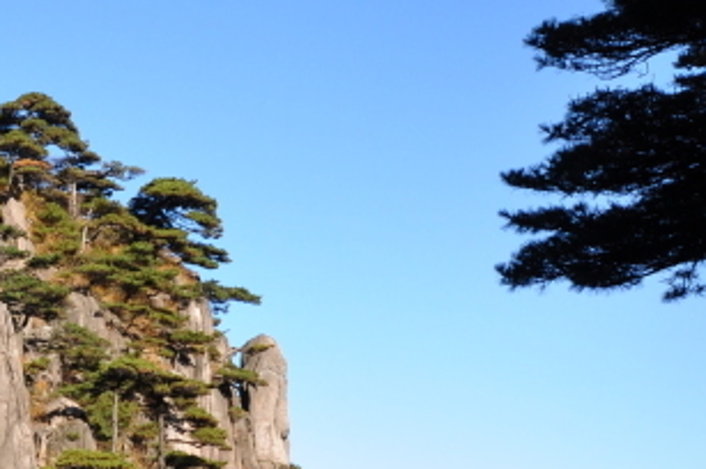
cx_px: -223
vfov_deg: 13.4
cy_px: 497
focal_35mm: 100
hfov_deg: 18.9
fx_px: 1959
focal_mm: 20
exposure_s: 1/200
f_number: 9
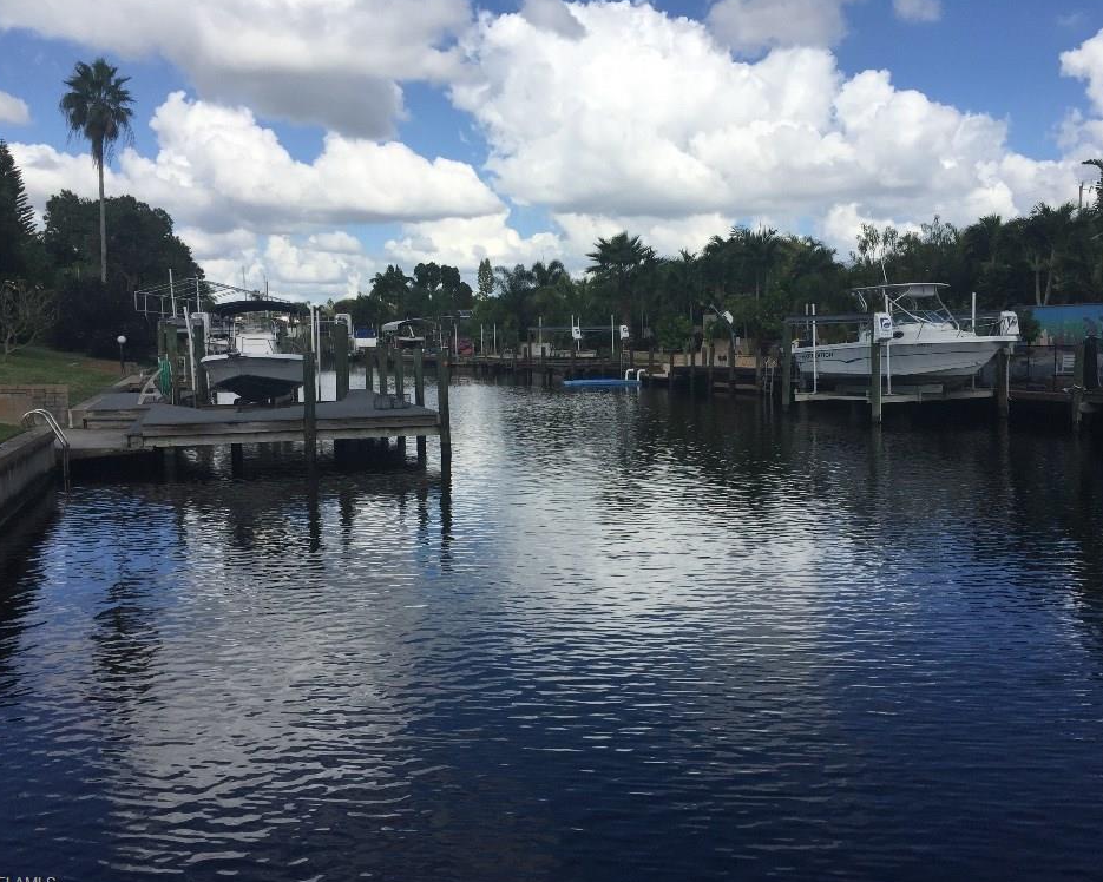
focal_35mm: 31
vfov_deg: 47.1
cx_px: 573
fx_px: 1012
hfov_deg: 57.2
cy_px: 442
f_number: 2.2
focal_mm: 4.15
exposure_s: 1/3049
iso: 32
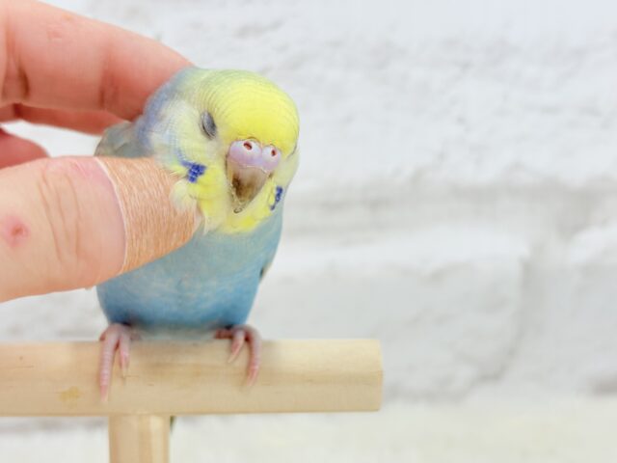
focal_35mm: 52
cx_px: 308
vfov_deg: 28.0
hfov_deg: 36.8
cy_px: 232
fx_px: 927
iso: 40
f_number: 1.6
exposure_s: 1/50
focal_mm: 5.96
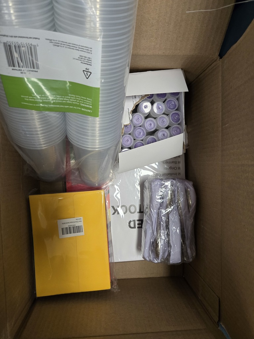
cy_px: 170
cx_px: 127
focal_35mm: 23
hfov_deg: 58.9
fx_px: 225
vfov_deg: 73.9
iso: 500
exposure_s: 1/120
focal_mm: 5.4
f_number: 1.8
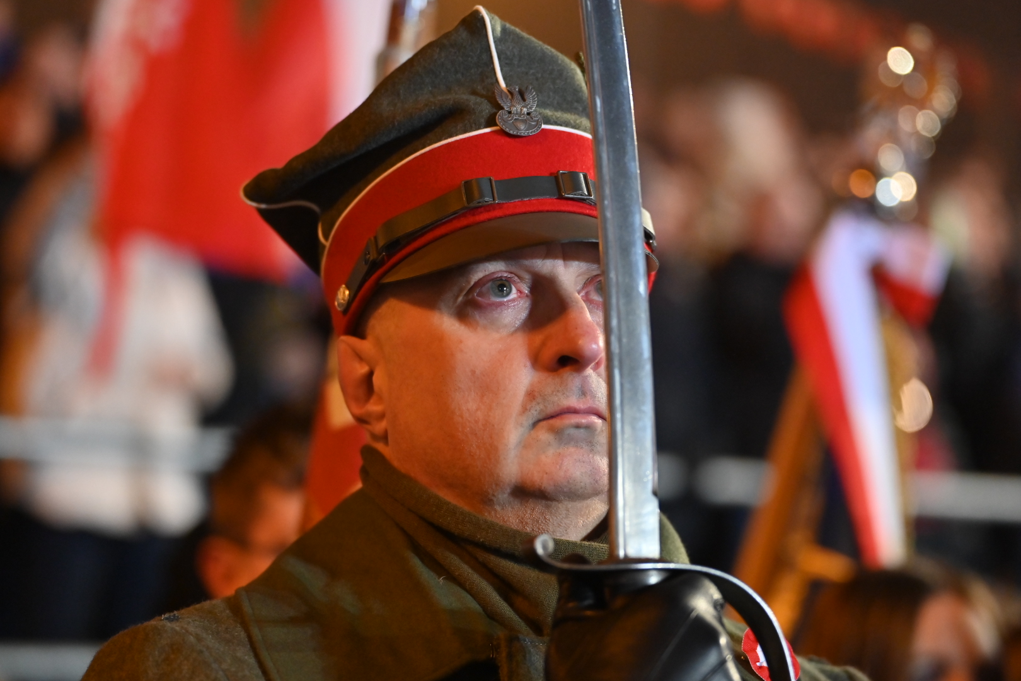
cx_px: 510
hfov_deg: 20.2
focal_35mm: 101
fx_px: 2864
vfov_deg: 13.6
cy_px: 340
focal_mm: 101
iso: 2500
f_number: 2.8
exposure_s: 1/200
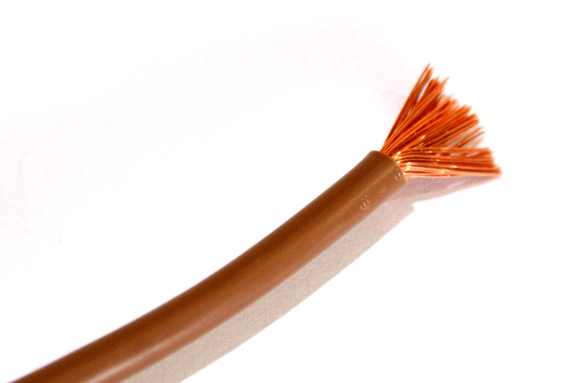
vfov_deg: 13.0
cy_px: 192
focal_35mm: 105
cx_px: 288
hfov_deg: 19.5
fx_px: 1682
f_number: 5.6
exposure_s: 1/30
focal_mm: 70
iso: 400
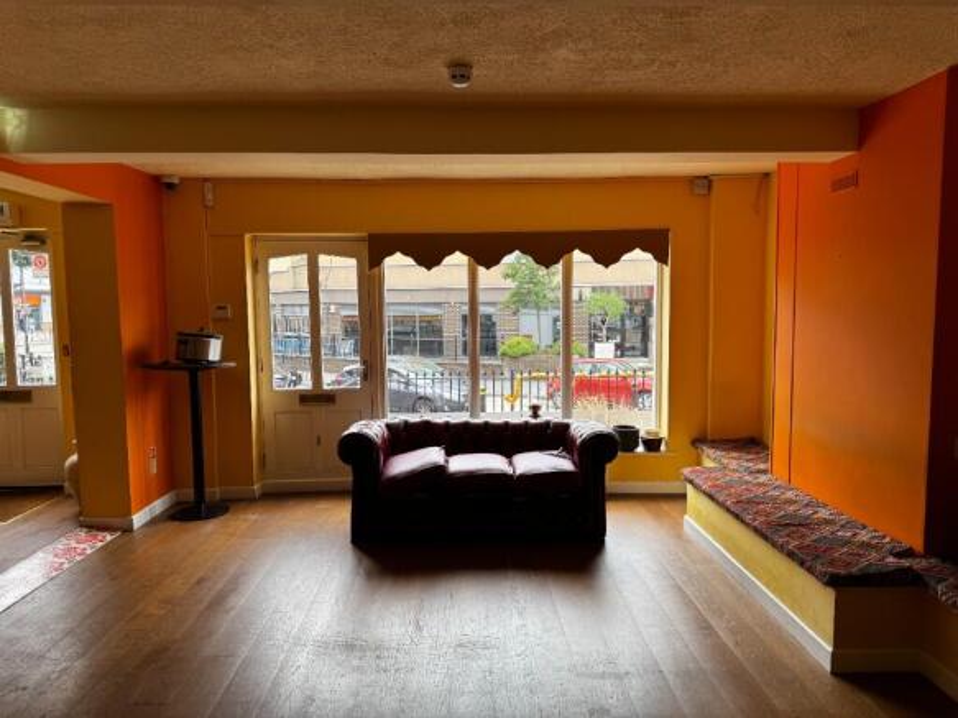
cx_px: 479
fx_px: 664
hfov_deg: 71.6
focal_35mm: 24
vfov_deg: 56.8
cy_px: 359
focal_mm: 6.76
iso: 64
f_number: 1.78
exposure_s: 1/163
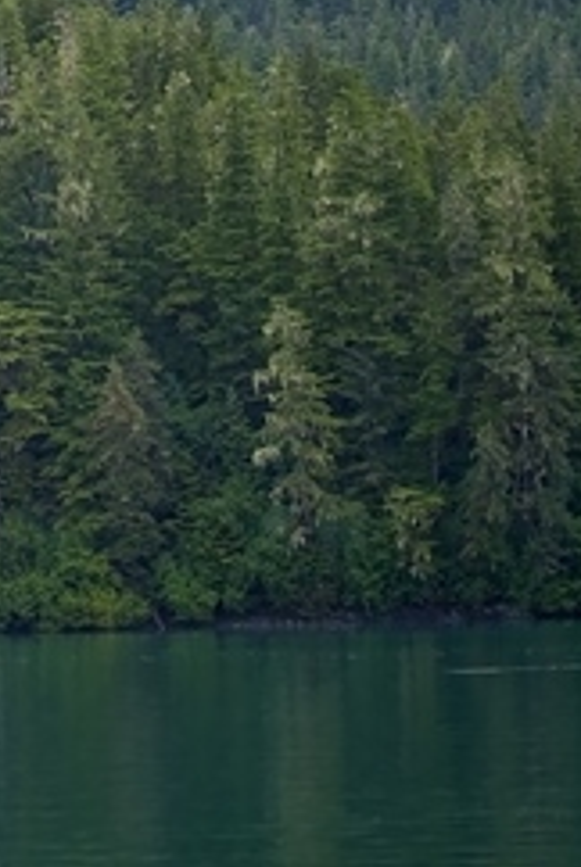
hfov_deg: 3.7
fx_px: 8931
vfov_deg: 5.4
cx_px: -850
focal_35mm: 370
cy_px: -1175
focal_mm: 70
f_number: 6.3
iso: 100
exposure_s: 1/160
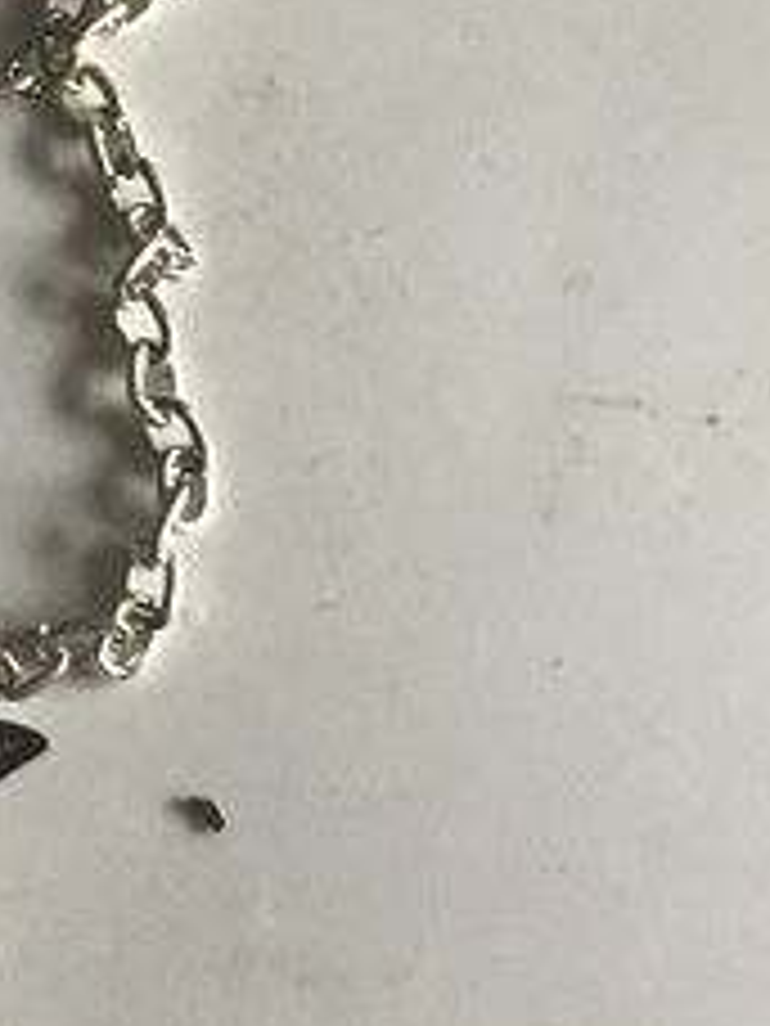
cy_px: 171
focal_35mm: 123
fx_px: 3648
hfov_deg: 11.3
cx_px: -594
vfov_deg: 15.9
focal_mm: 3.99
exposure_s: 1/17
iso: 50
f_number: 1.8
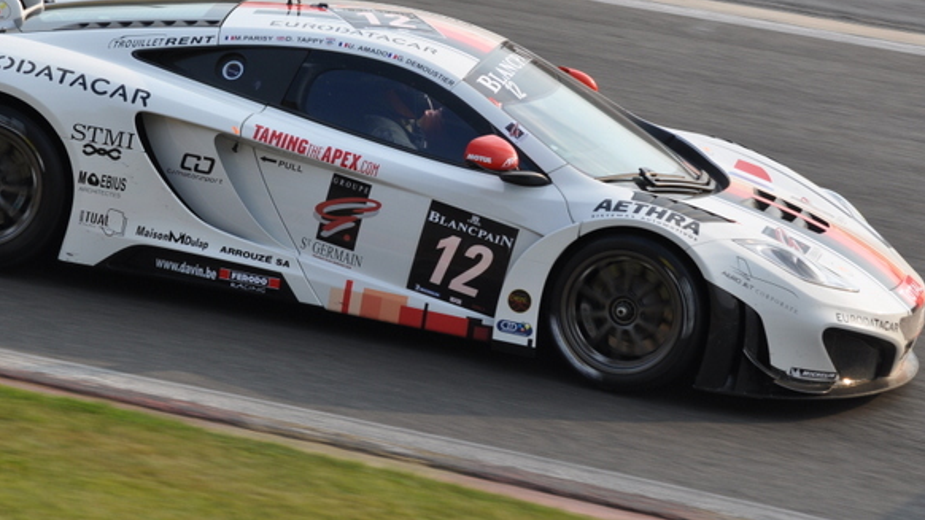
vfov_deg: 4.5
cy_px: 186
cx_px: 340
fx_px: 6614
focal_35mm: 270
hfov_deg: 8.0
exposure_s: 1/320
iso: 320
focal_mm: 125
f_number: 10
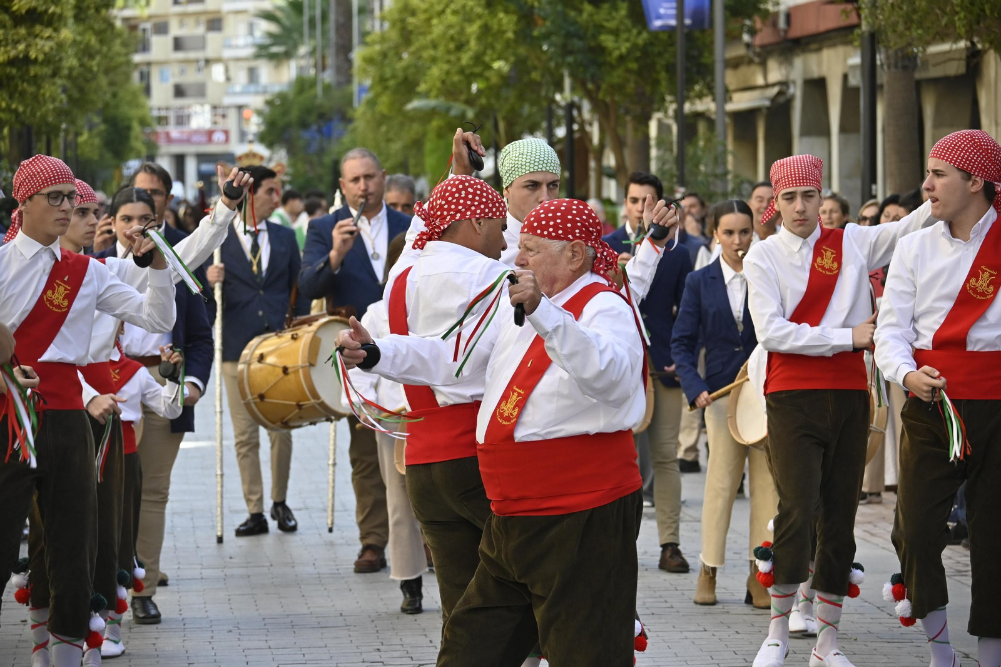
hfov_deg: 14.3
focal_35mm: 144
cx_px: 500
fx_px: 4003
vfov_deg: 9.5
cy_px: 334
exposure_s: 1/400
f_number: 5.6
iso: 400
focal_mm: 96
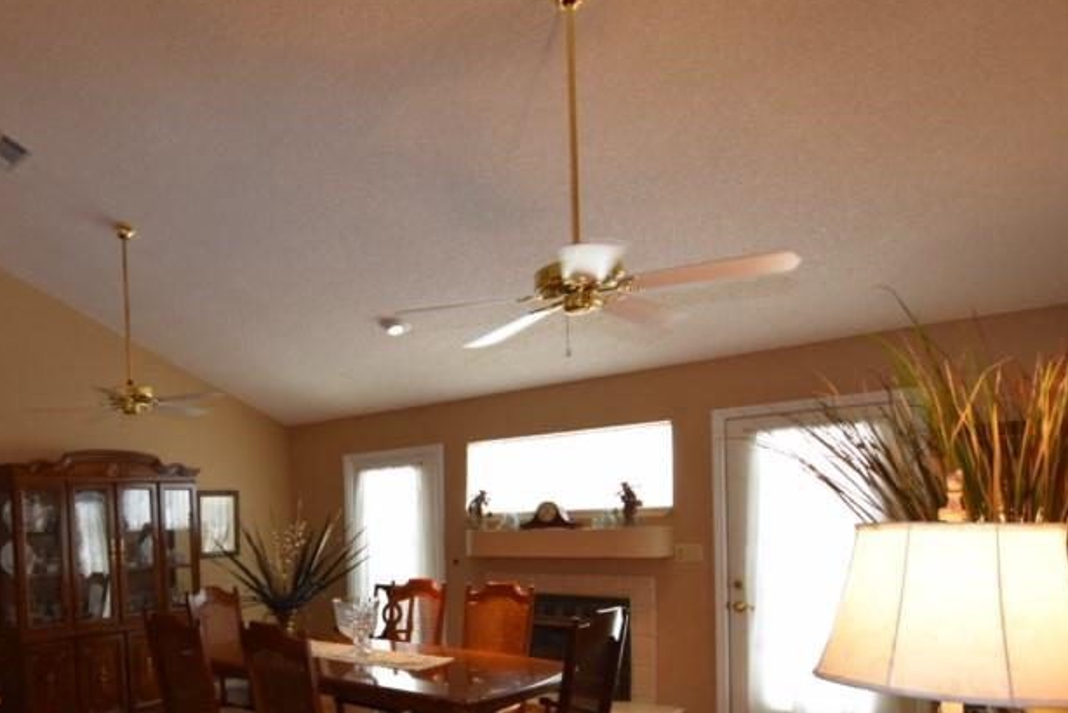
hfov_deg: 66.1
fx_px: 742
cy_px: 528
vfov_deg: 49.4
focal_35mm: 25
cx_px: 242
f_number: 4
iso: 450
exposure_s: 1/60
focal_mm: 10
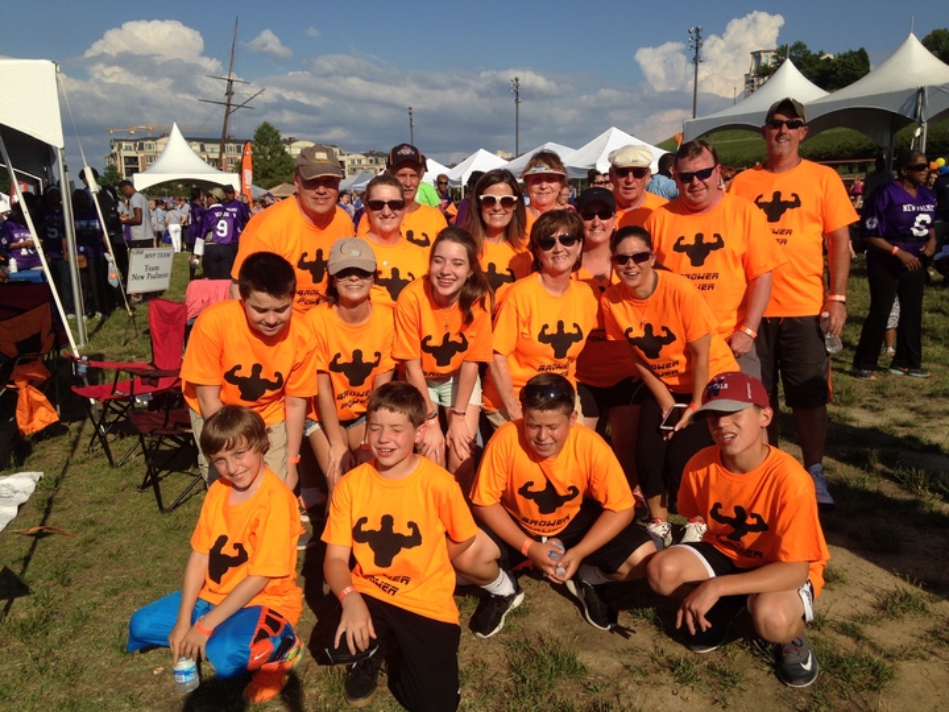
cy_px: 356
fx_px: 905
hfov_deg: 55.4
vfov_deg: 42.9
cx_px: 474
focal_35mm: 33
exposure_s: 1/2463
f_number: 2.4
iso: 50
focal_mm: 4.12
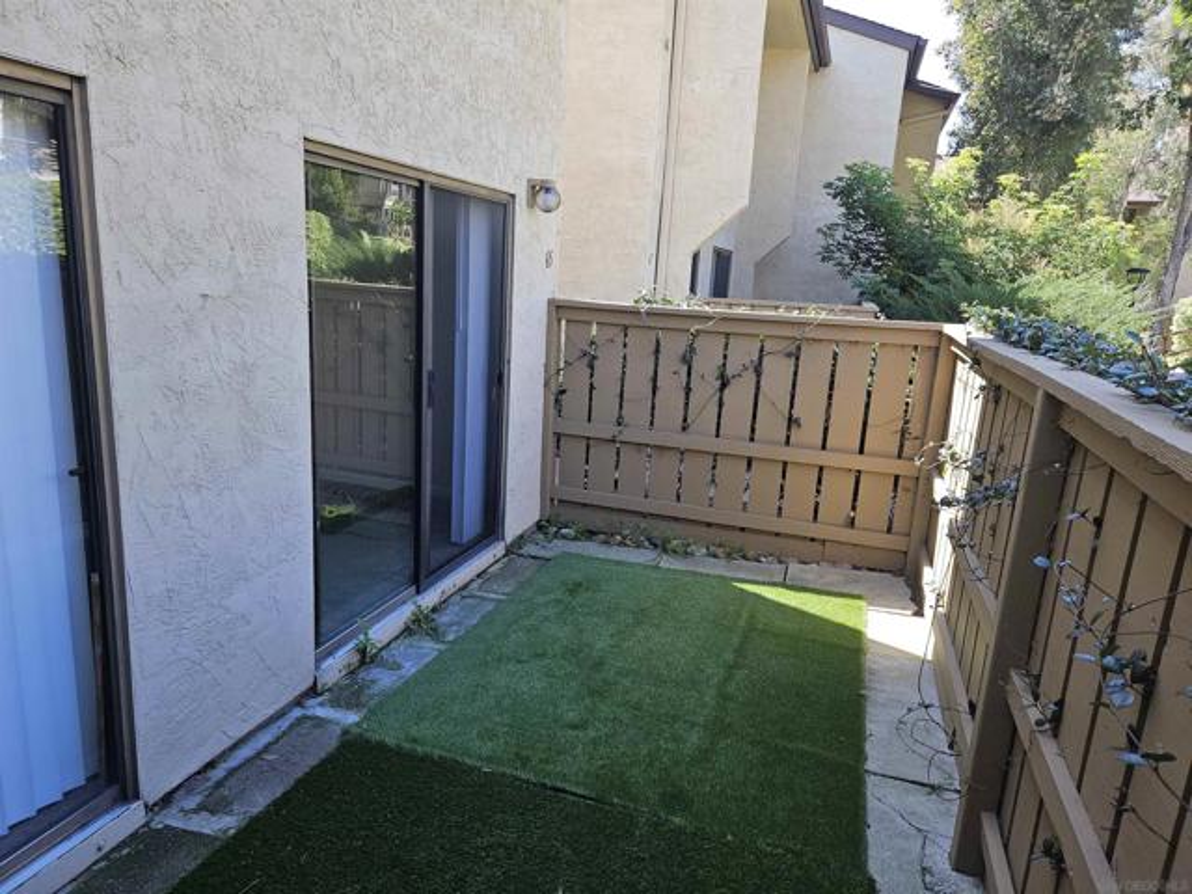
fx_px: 792
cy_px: 447
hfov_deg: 73.9
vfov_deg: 58.9
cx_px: 596
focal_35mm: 23
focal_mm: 5.4
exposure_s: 1/184
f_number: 1.8
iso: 25
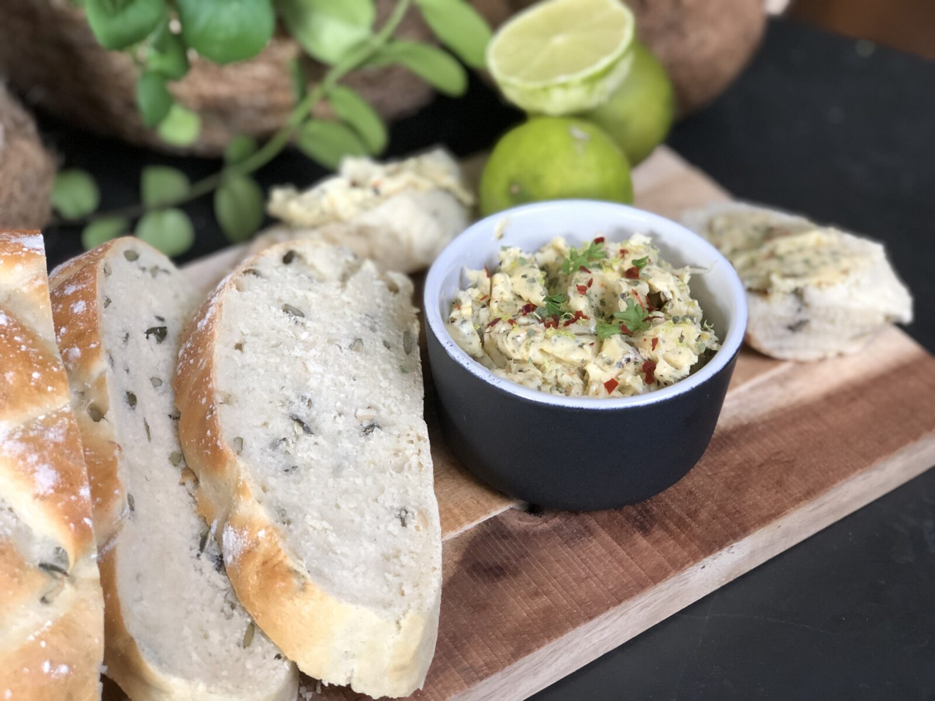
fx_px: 1540
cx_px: 468
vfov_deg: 25.7
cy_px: 350
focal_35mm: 57
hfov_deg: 33.8
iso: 100
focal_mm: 6.6
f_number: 2.8
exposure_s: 1/32
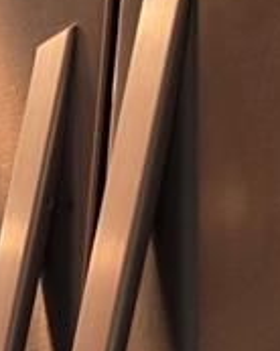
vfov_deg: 9.7
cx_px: -209
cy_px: 1025
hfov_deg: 9.5
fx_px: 1619
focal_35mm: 156
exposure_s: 1/120
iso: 125
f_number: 1.7
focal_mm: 6.3
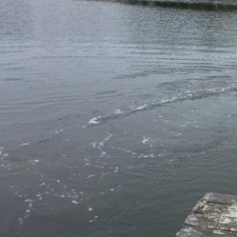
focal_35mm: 66
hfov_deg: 23.6
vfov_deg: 25.6
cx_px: 291
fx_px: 511
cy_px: 47
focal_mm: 4.15
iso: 25
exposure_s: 1/2079
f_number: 2.2
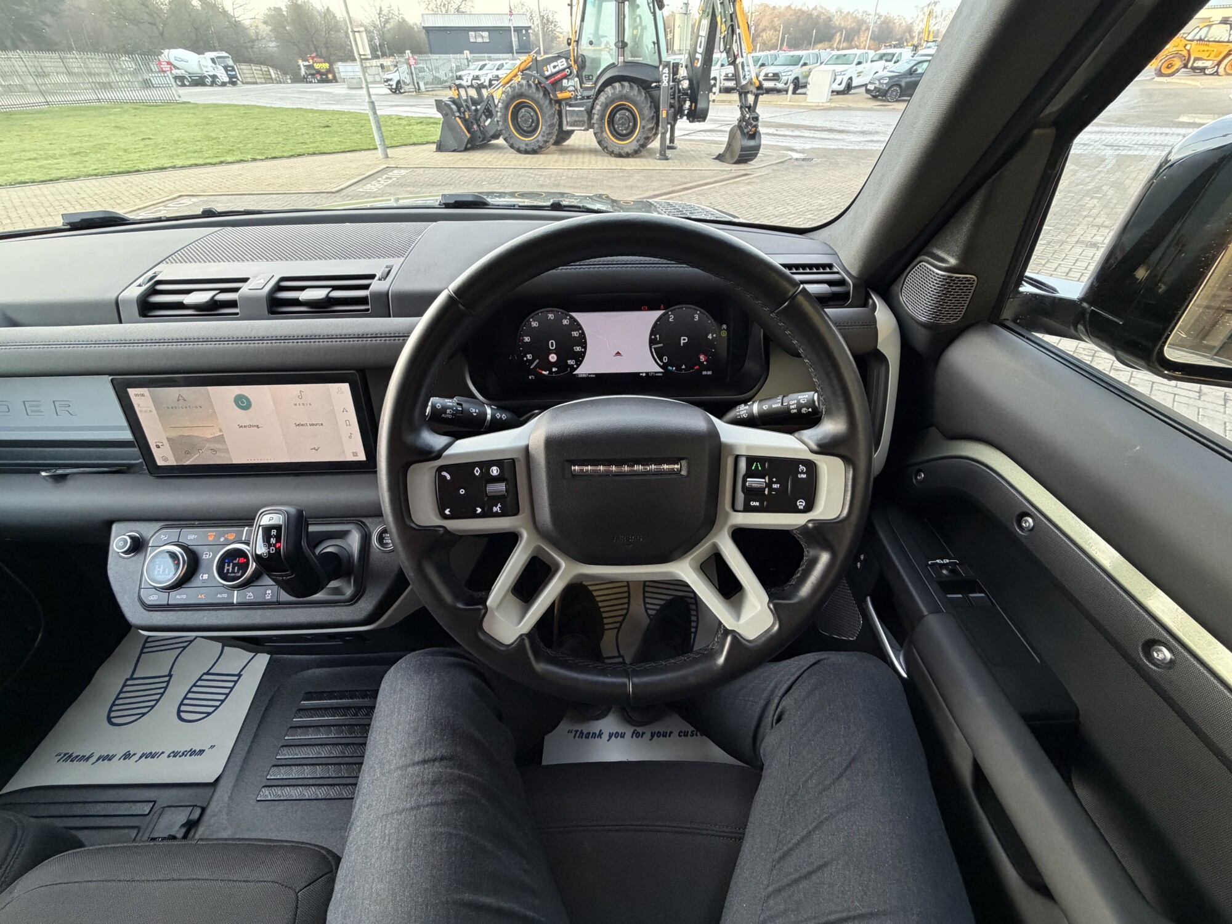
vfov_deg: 85.7
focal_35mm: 14
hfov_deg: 102.1
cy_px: 462
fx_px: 498
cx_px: 616
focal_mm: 2.22
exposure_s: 1/121
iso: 320
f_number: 2.2
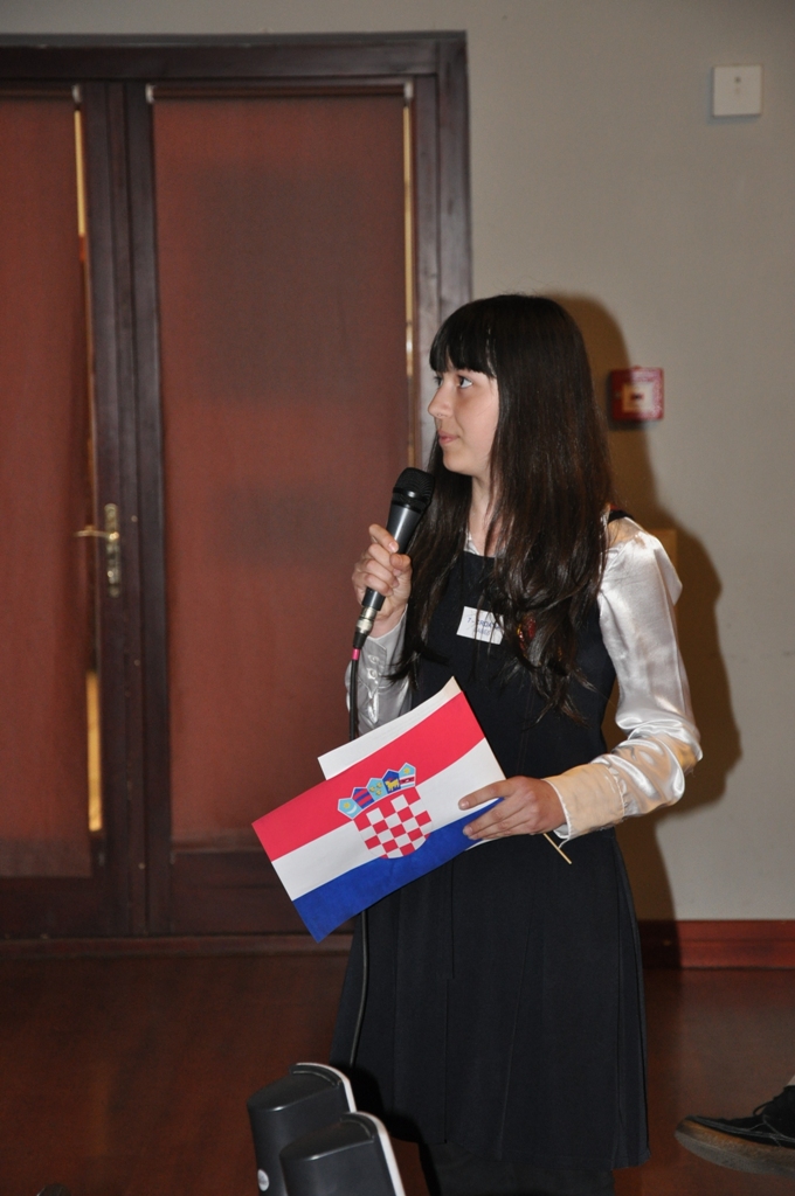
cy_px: 598
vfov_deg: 21.9
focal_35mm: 93
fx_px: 3089
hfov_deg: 14.7
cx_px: 398
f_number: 5.3
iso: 800
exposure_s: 1/60
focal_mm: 62
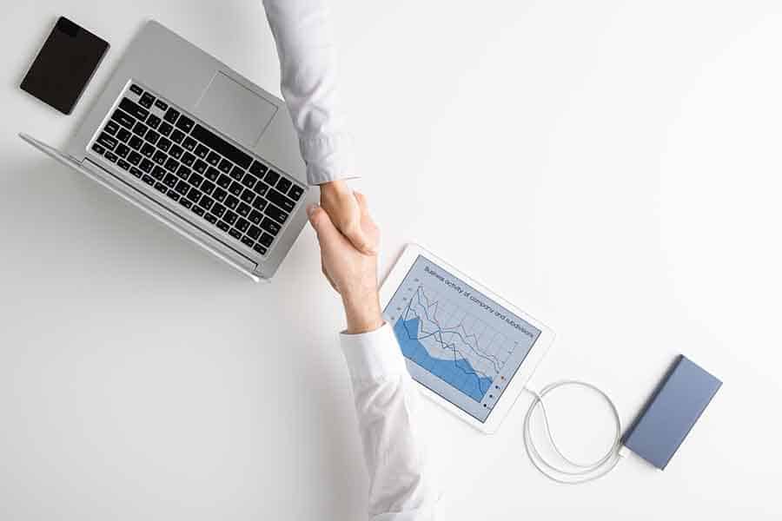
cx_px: 391
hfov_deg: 39.6
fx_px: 1086
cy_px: 260
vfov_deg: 27.0
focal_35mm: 50
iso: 400
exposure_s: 1/160
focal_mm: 50
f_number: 5.6
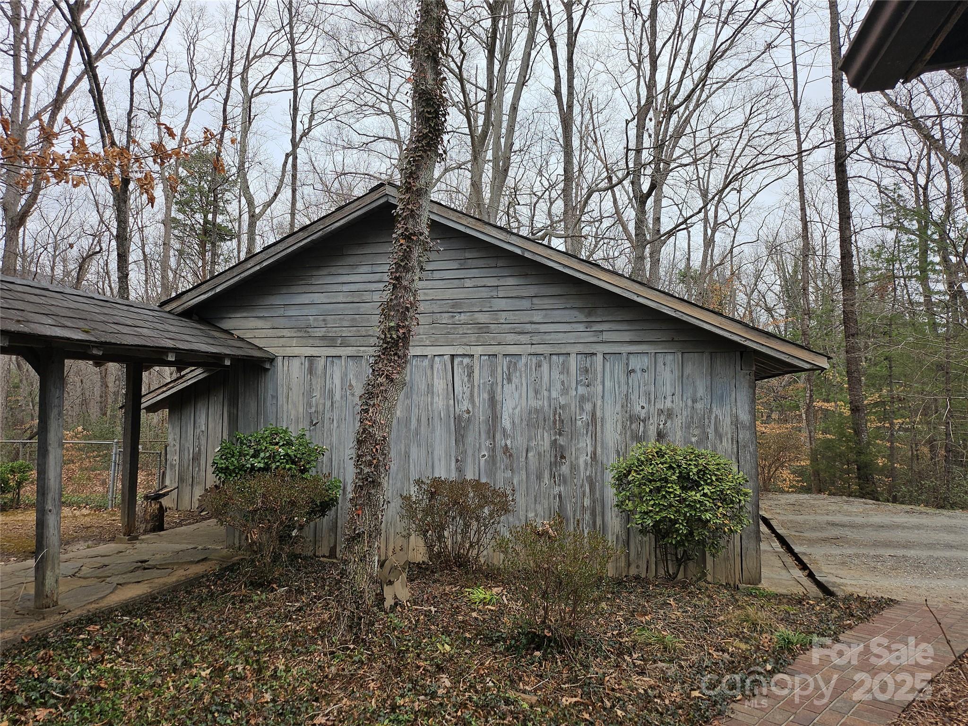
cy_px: 363
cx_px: 484
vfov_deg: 56.8
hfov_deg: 71.6
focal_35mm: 24
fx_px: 671
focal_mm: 5
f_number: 1.8
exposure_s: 1/1677
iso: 50
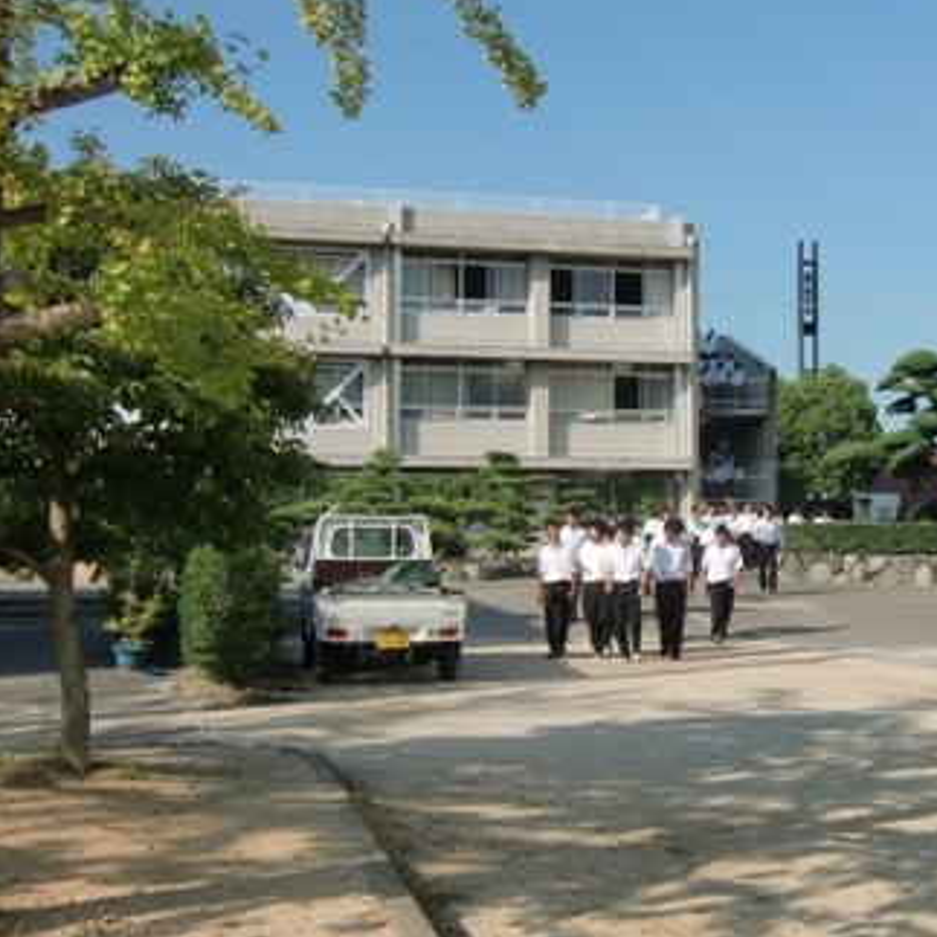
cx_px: 641
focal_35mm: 49
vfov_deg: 34.7
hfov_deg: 34.3
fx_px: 1501
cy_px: 479
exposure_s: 1/640
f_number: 3.8
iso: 64
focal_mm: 7.1
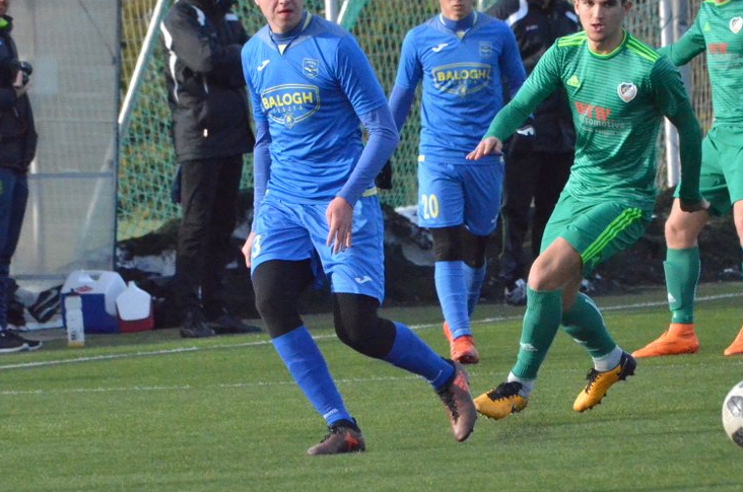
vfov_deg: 1.9
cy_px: 180
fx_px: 15202
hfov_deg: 2.8
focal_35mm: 738
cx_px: 515
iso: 6400
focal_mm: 300
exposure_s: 1/6400
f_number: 10
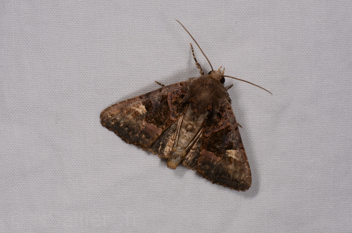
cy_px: 116
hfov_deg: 16.1
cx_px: 176
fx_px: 1244
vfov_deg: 10.7
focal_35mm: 128
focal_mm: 85
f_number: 25
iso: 100
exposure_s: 1/60
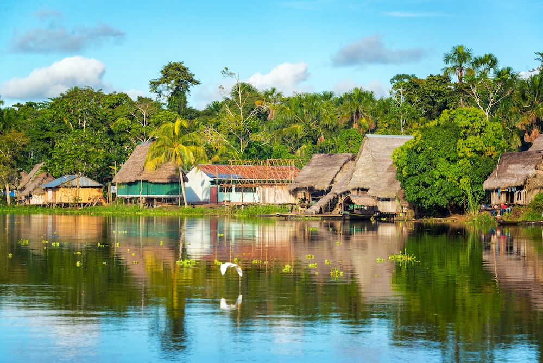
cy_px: 182
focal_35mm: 112
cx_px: 272
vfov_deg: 12.2
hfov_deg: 18.3
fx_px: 1690
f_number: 8
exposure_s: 1/800
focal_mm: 112
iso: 400
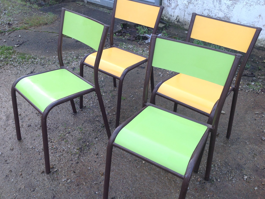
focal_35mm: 36
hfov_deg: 51.4
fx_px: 276
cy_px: 98
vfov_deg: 39.7
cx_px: 130
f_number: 2.4
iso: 64
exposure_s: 1/120
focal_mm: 4.28
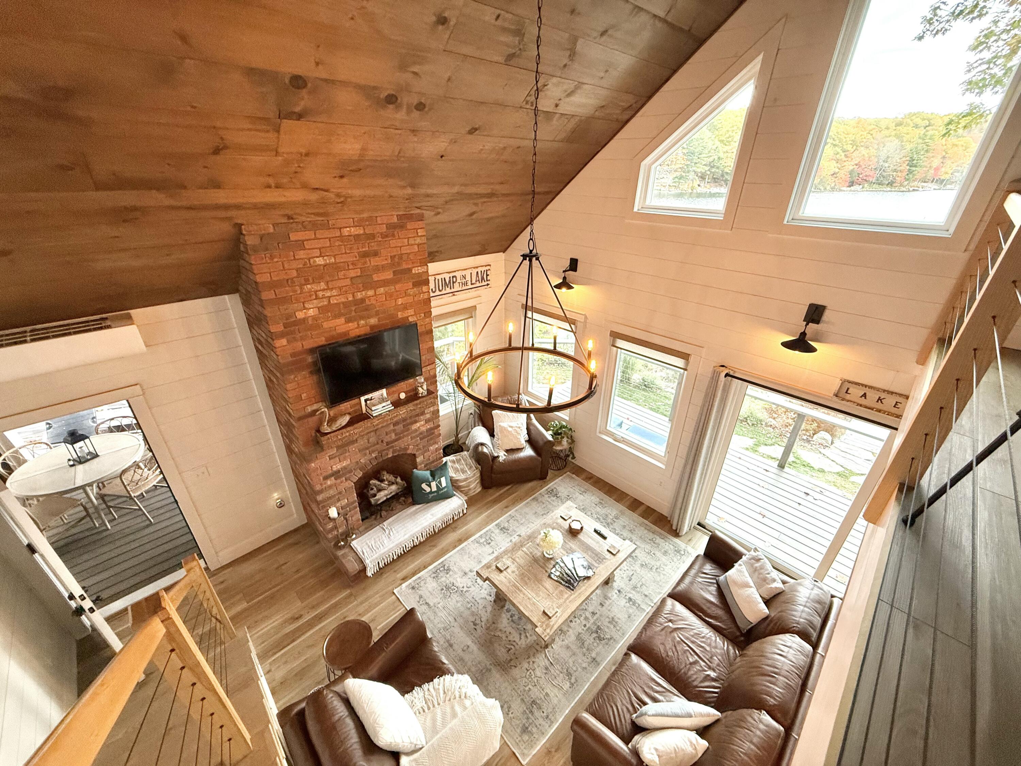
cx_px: 510
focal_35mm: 14
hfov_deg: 102.1
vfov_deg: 85.7
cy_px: 383
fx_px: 413
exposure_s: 1/120
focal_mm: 2.22
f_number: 2.2
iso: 250
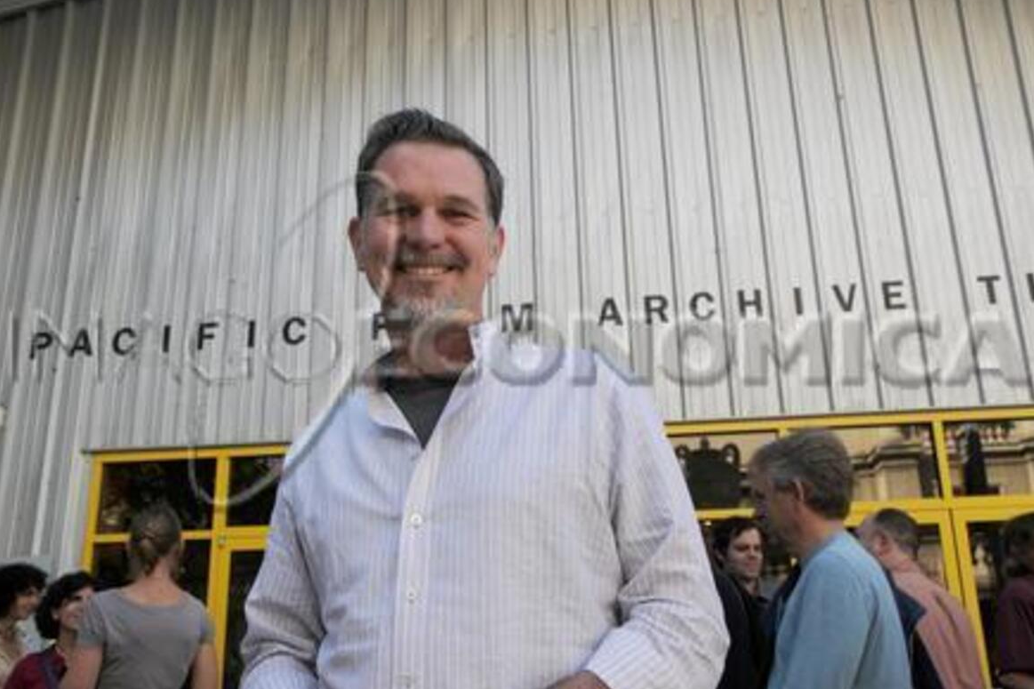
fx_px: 976
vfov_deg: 38.9
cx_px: 522
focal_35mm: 34
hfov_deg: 55.8
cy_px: 342
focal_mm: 22
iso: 200
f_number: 5.6
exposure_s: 1/320
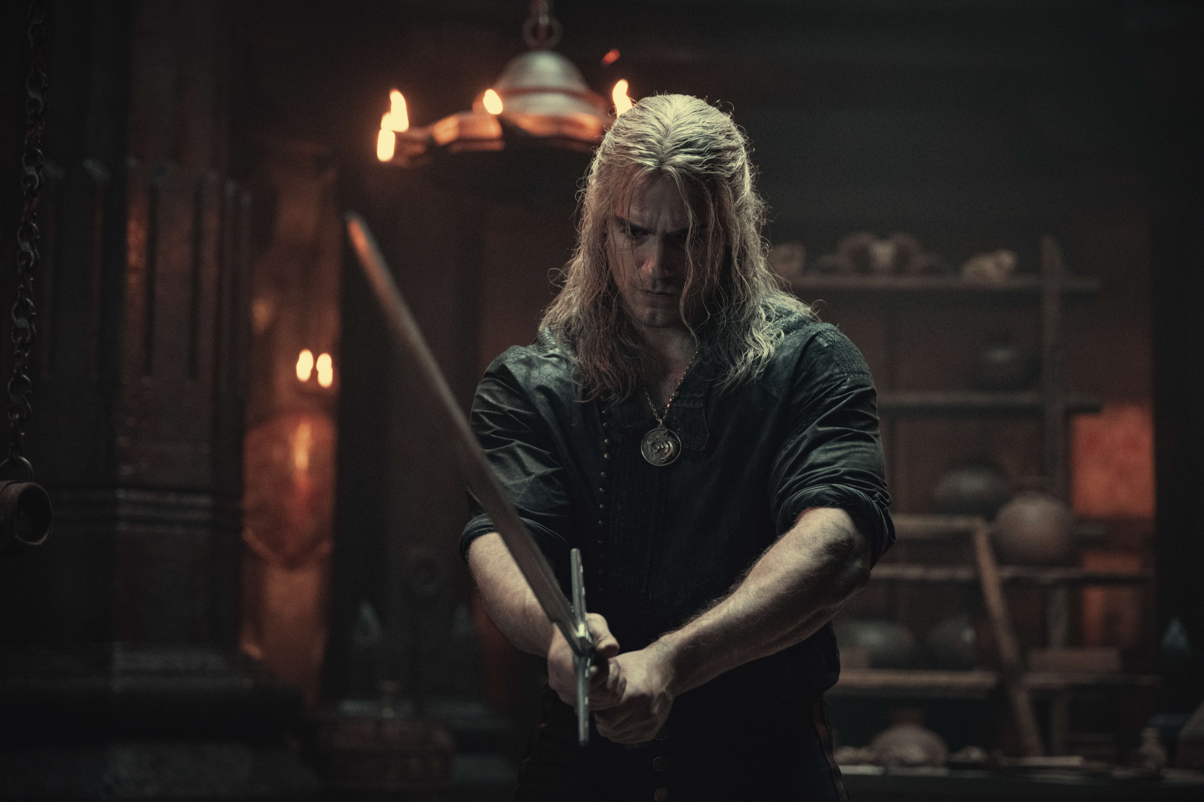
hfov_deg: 32.9
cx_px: 602
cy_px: 401
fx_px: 2040
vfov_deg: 22.3
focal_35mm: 61
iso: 5000
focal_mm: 61
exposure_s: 1/200
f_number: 2.8
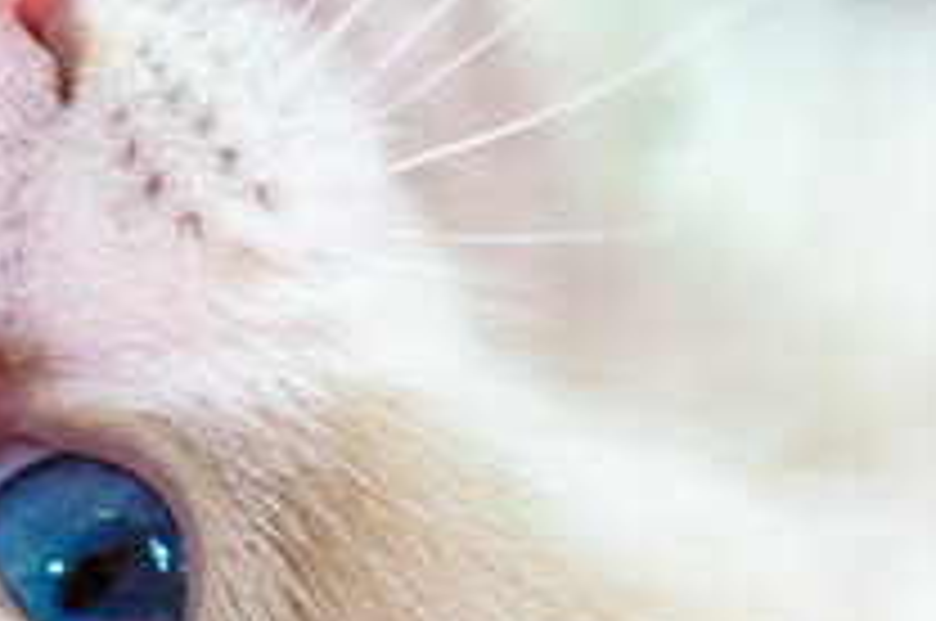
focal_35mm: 318
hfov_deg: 6.5
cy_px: 428
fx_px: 8255
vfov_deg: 4.3
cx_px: 495
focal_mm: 55
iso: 1250
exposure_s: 1/800
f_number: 1.8
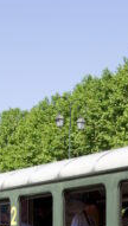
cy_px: 230
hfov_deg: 9.5
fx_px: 769
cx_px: 113
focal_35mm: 128
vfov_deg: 16.4
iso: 200
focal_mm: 26
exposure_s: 1/125
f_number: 10
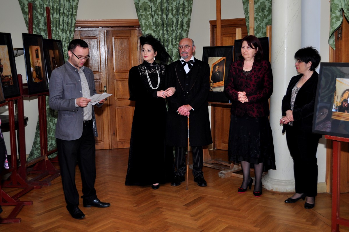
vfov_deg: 29.8
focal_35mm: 45
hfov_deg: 43.7
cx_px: 174
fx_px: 436
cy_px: 116
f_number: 5
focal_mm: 30
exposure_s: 1/200
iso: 250
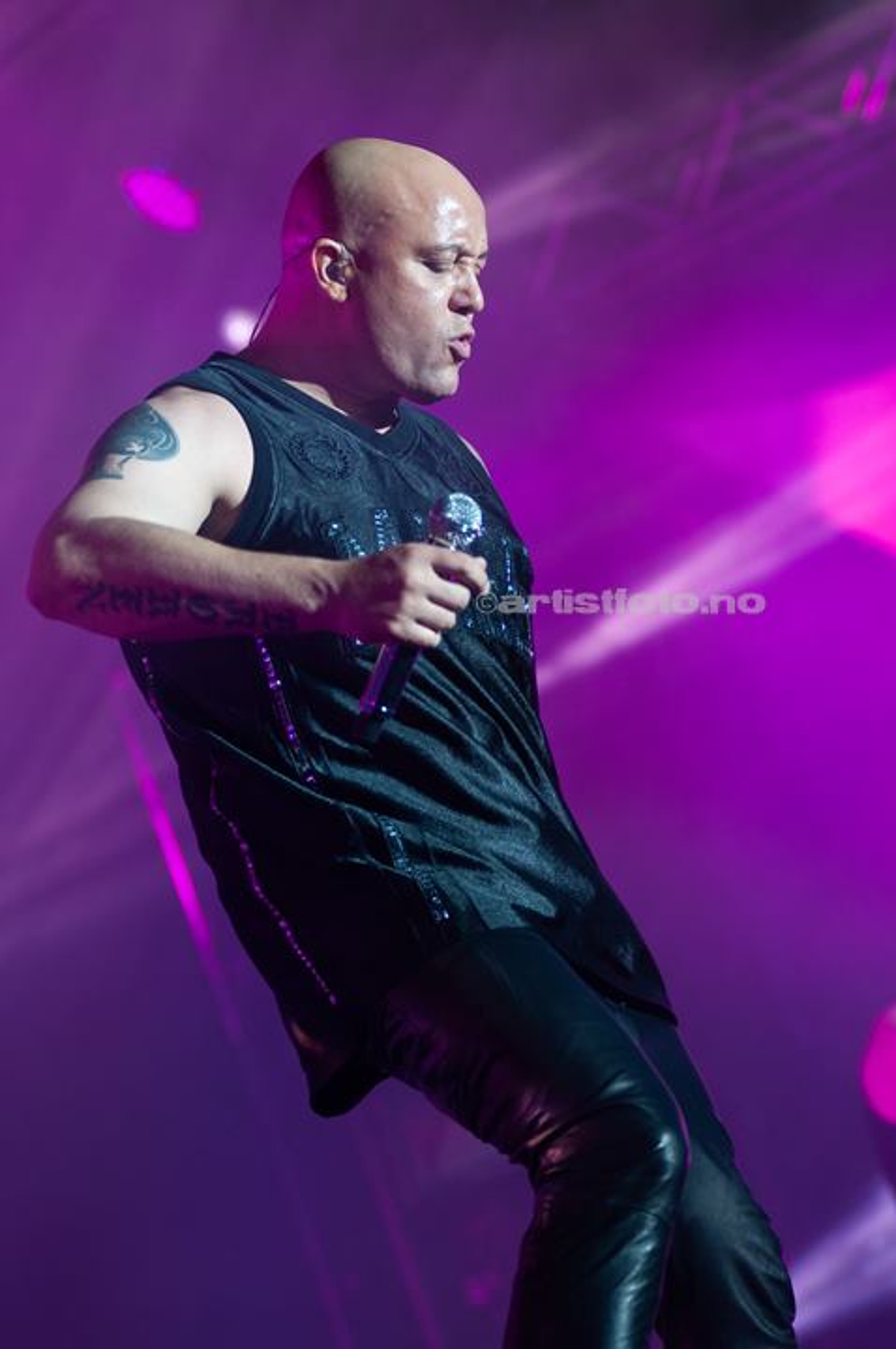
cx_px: 448
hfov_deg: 8.7
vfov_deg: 13.1
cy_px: 674
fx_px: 5897
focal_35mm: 158
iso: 400
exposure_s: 1/500
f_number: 3.5
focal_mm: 105
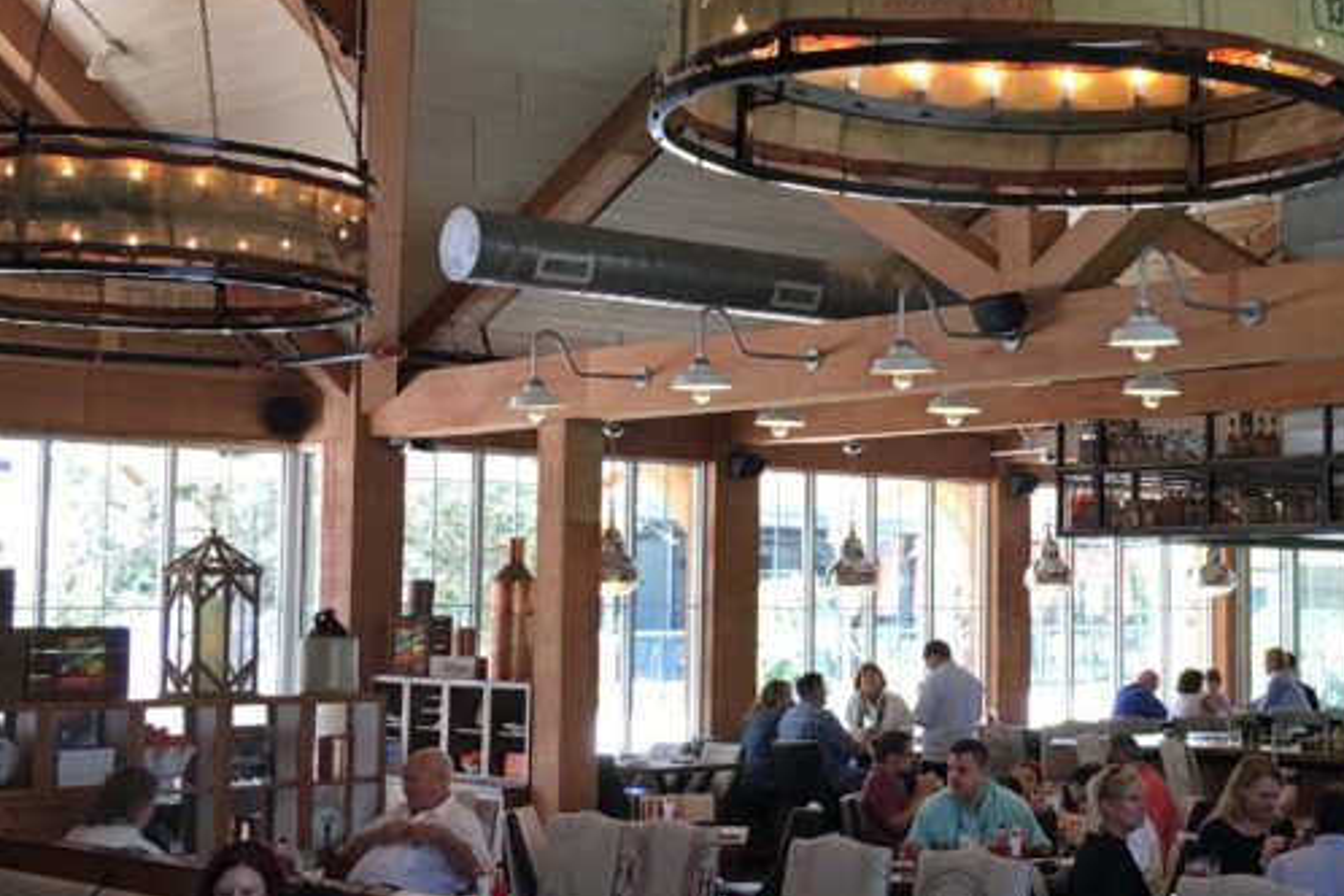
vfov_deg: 21.9
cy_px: 440
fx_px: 2314
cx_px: 1077
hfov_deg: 31.5
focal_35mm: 62
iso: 25
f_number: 2.2
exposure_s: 1/30
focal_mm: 4.15
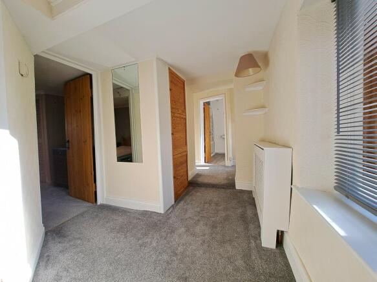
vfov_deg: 89.9
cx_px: 188
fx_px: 142
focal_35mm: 13
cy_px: 141
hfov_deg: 106.2
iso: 50
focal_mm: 1.74
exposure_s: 1/50
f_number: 2.2
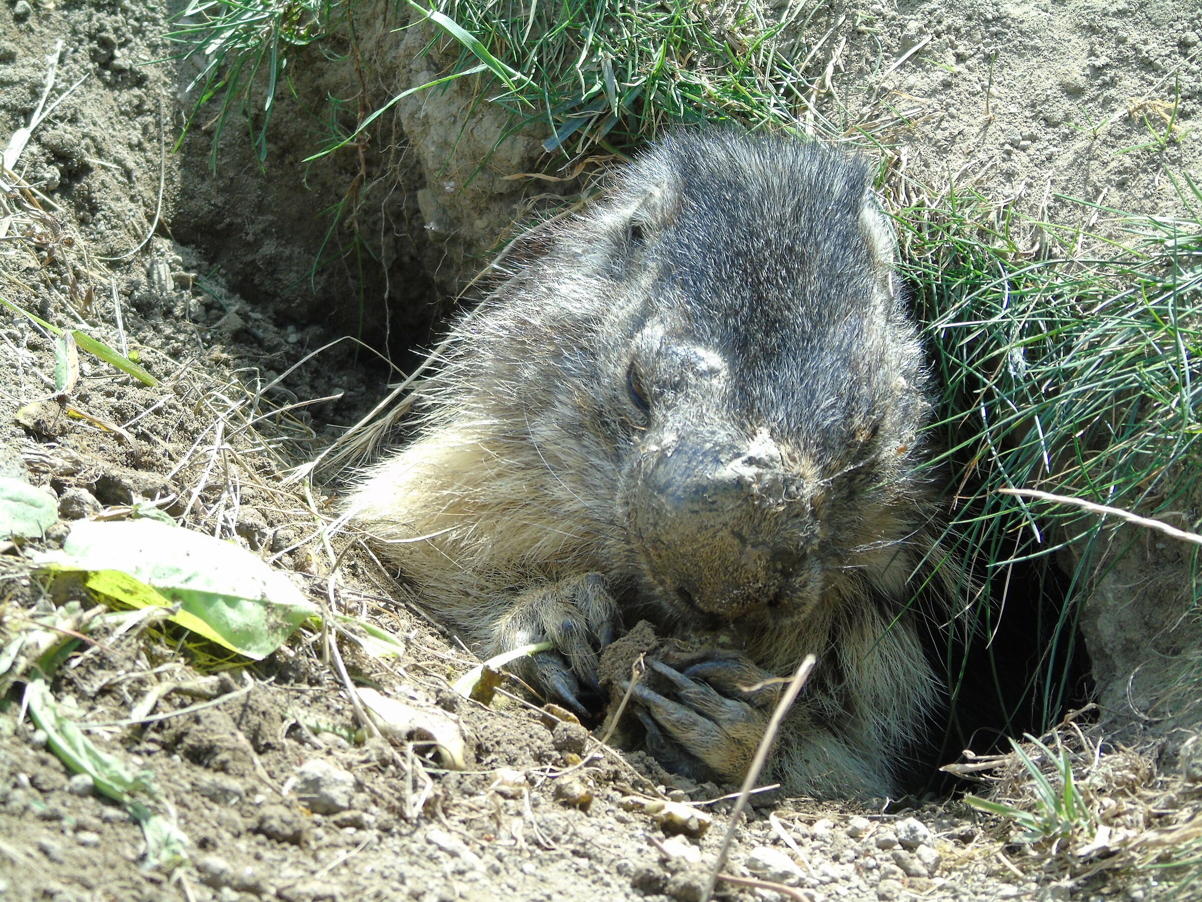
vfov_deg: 7.0
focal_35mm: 212
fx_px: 7361
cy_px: 451
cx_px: 601
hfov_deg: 9.3
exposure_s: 1/200
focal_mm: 38
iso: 100
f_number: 4.7
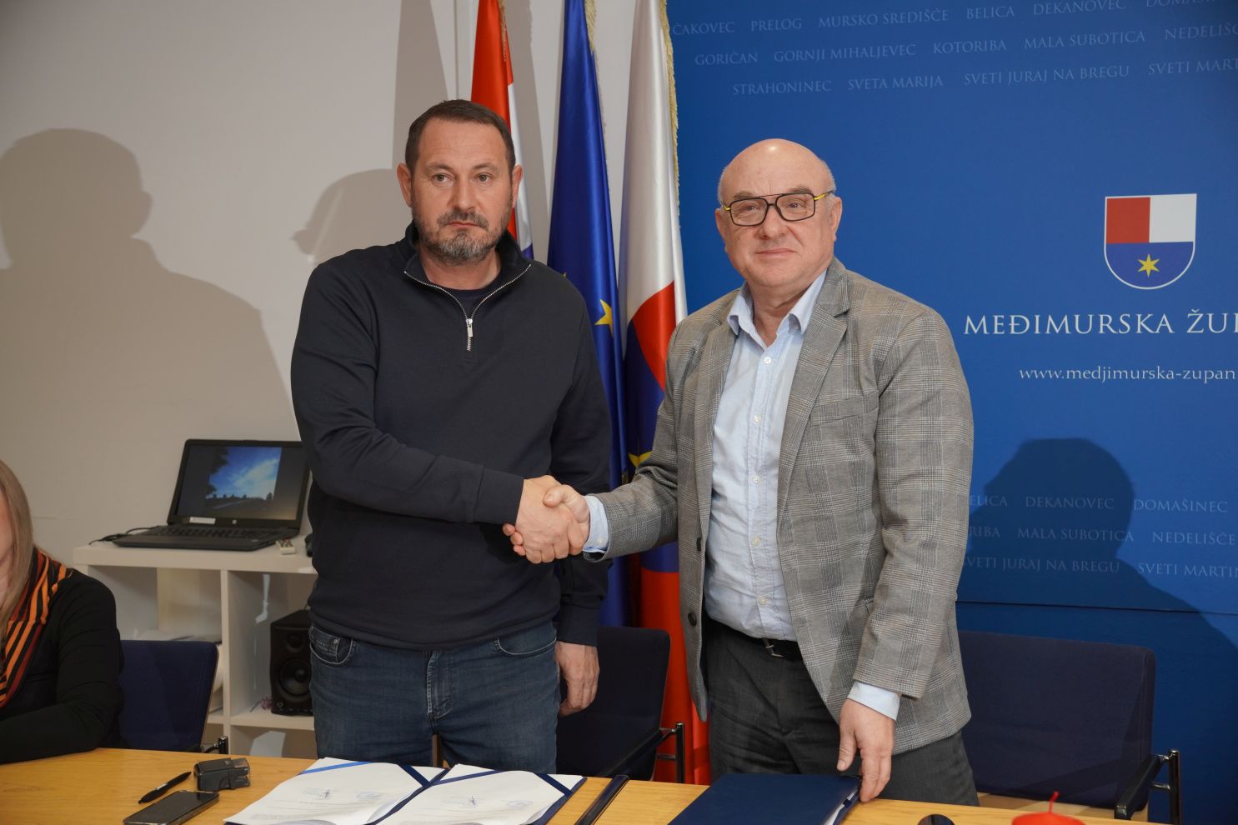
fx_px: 1578
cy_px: 412
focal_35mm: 46
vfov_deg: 29.3
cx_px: 619
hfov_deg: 42.8
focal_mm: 30.6
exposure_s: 1/160
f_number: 4
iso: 500
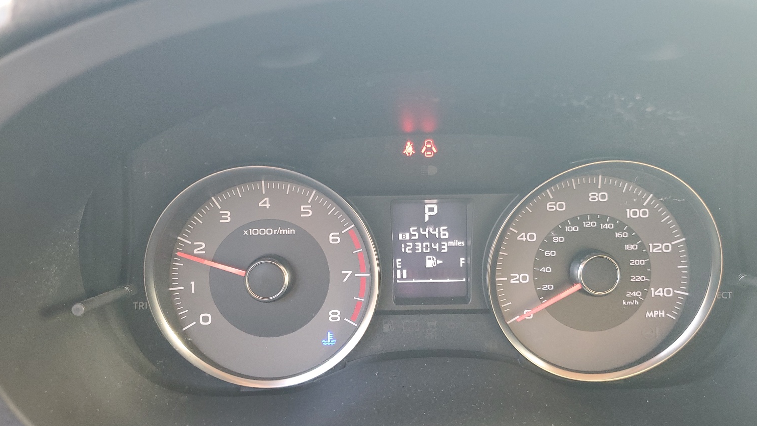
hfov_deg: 64.3
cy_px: 228
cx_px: 396
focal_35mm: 30
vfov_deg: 38.9
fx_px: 602
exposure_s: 1/60.2
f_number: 1.5
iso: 136
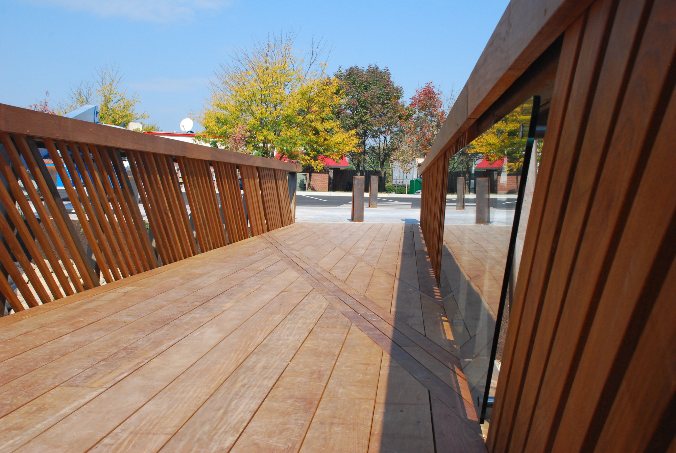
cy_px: 226
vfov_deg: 34.3
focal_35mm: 39
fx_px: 733
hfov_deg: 49.5
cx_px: 338
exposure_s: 1/500
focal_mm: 26
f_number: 11
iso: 800
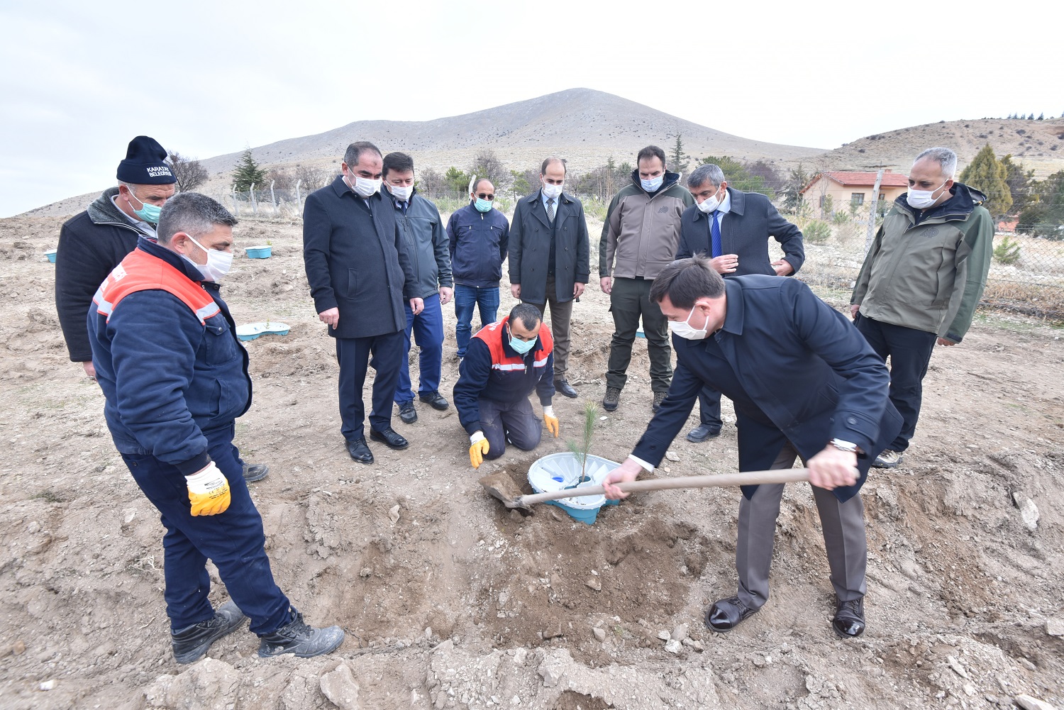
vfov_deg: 73.8
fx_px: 473
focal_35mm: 16
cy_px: 355
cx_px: 532
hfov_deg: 96.7
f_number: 6.3
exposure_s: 1/80
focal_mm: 16
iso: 160
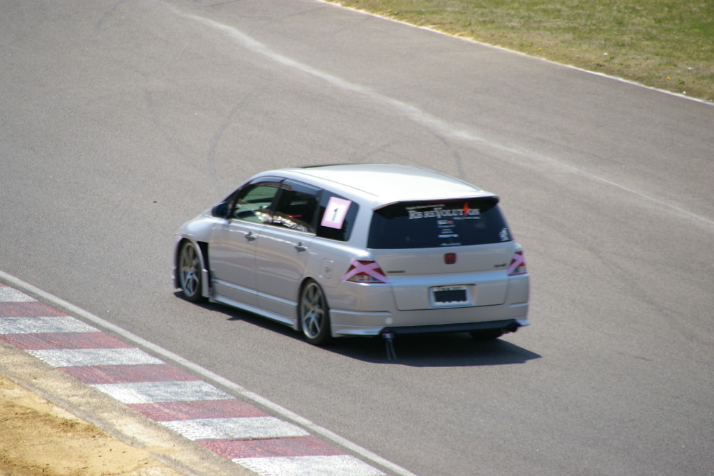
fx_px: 7435
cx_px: 357
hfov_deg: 5.5
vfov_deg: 3.7
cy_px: 238
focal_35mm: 375
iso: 200
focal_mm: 250
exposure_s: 1/350
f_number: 8
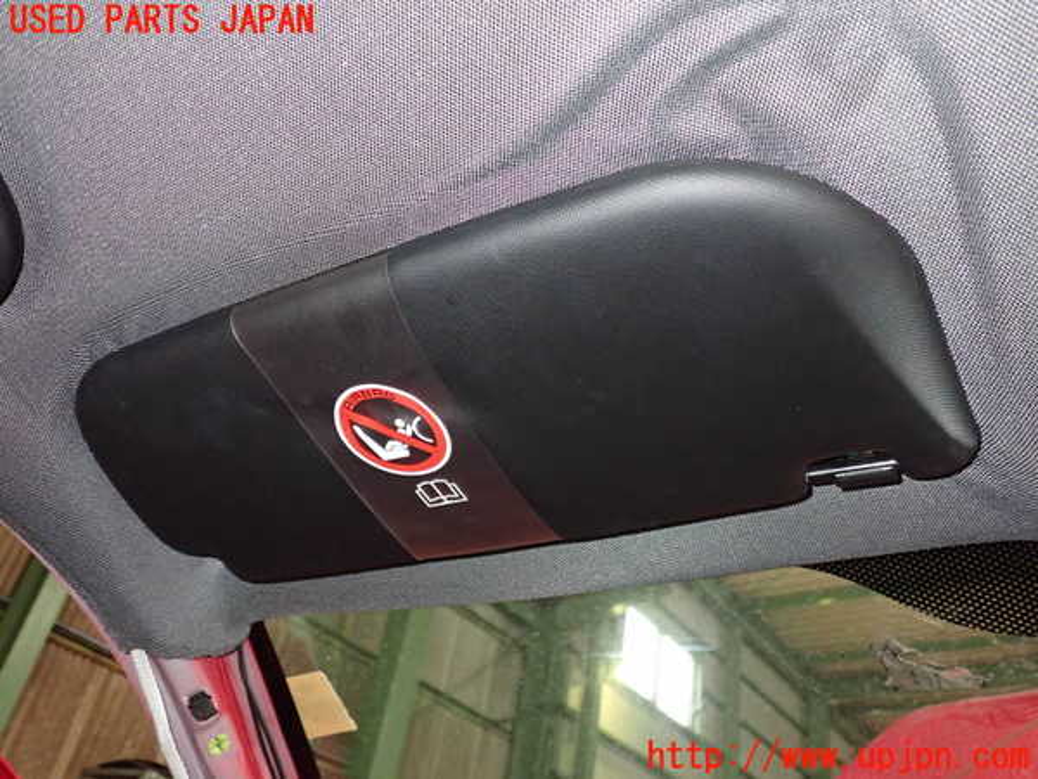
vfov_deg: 46.8
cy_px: 390
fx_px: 900
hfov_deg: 60.0
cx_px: 519
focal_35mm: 30
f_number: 6.3
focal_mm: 5.4
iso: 800
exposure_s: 1/30
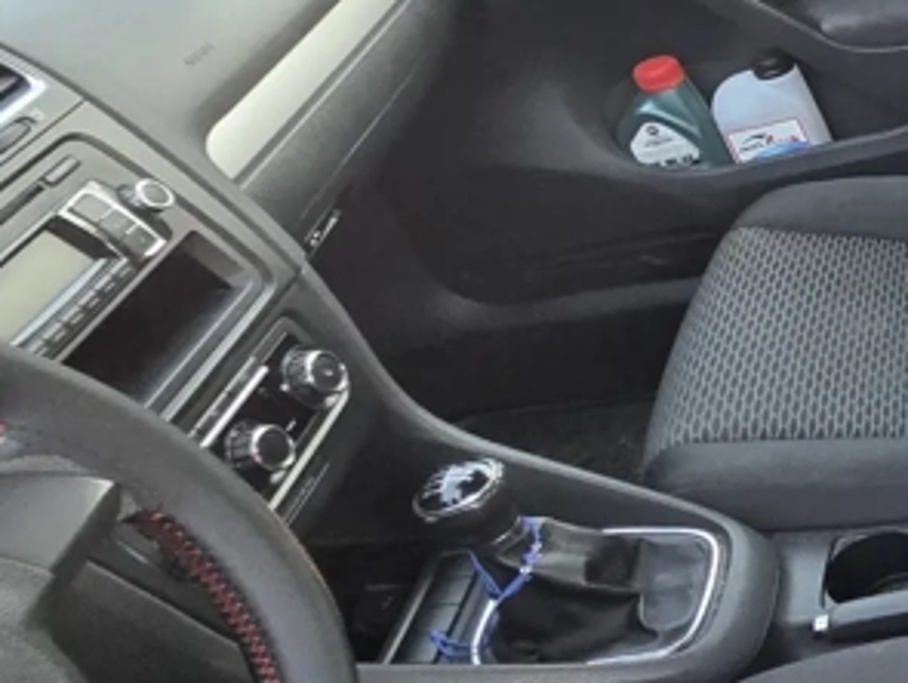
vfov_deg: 32.1
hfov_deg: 25.4
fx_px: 1156
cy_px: 145
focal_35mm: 44
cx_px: 1493
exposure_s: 1/359
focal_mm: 2.2
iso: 400
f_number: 1.9
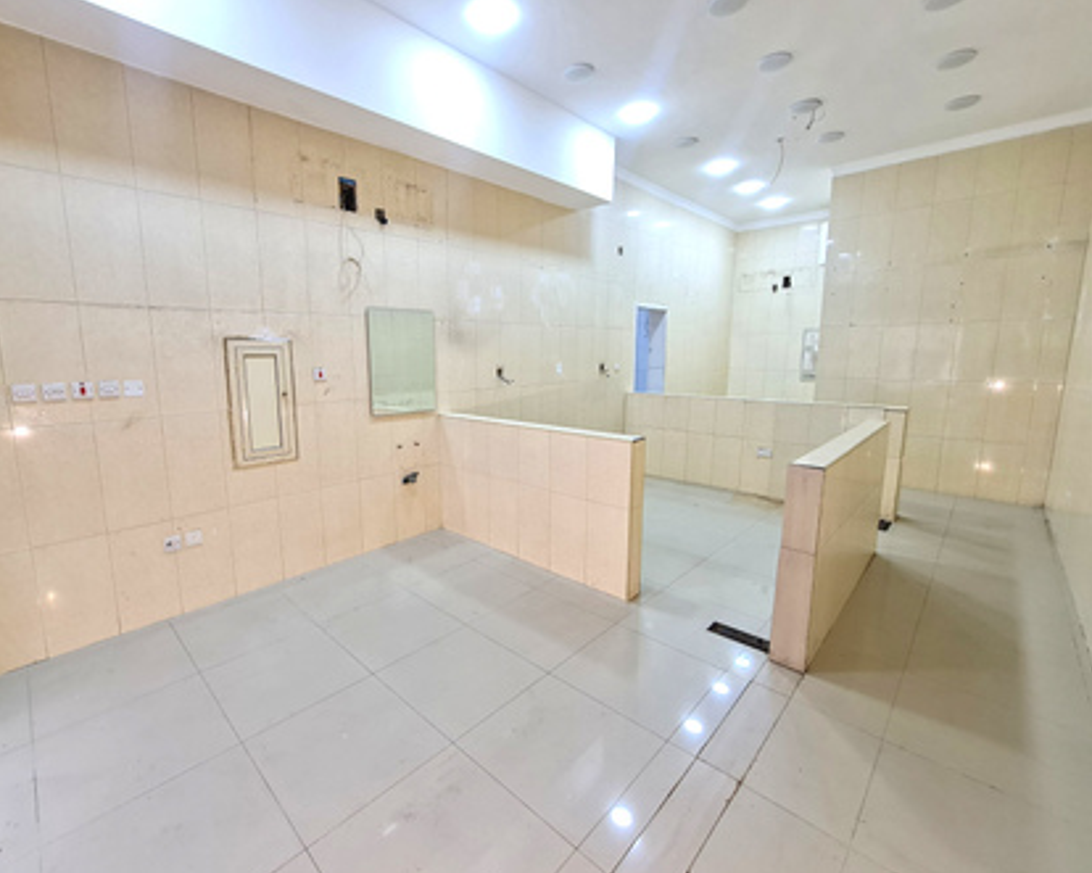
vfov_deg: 88.0
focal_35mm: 14
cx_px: 492
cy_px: 431
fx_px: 452
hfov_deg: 100.4
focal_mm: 2.2
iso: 125
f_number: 2.2
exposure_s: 1/50
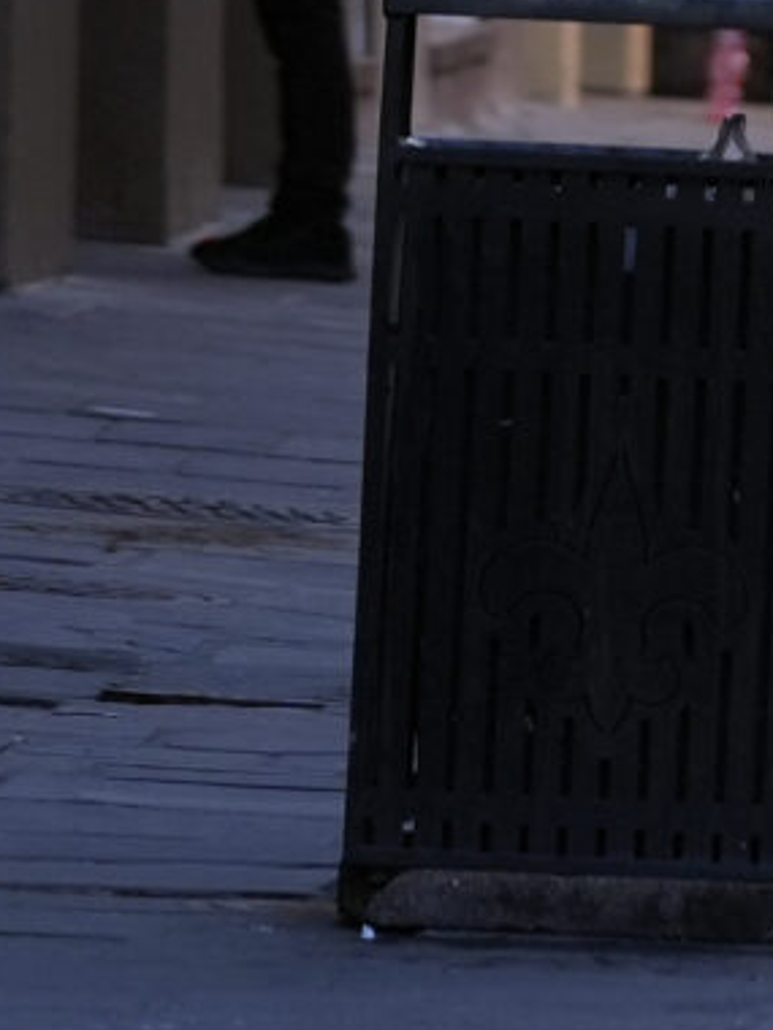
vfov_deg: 1.8
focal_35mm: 1126
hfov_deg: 1.3
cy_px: -999
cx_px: 2590
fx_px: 33526
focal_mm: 174
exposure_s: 1/800
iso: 640
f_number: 4
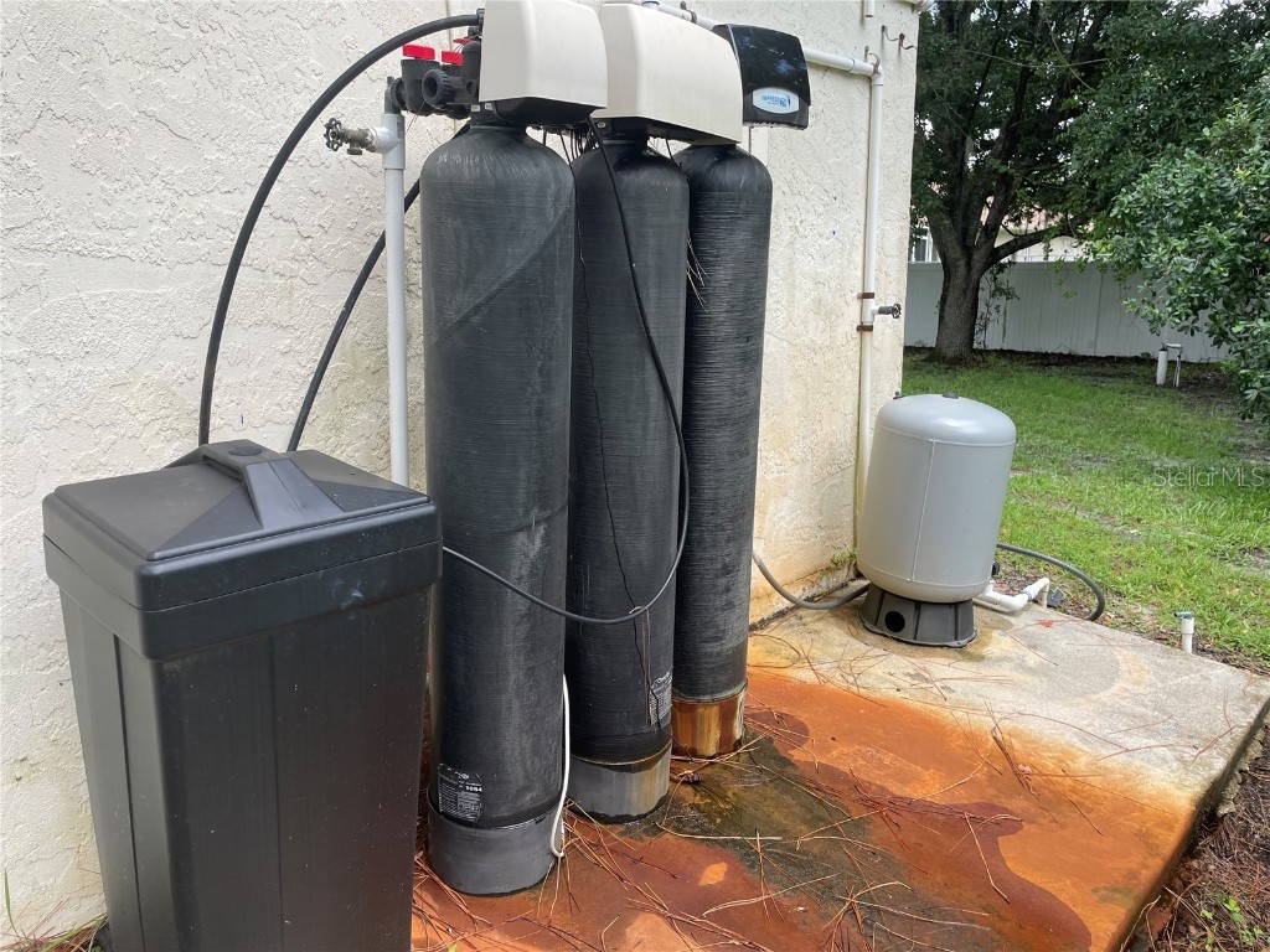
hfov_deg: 67.3
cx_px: 635
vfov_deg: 53.1
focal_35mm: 26
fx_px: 954
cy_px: 476
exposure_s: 1/666
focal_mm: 4.2
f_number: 1.6
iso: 32
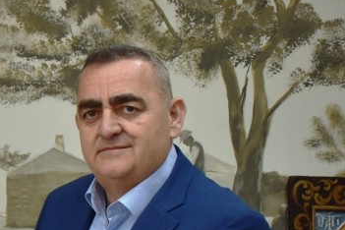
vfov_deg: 12.4
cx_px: -94
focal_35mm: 109
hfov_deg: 17.6
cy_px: 216
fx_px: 1049
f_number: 4
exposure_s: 1/250
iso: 560
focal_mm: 25
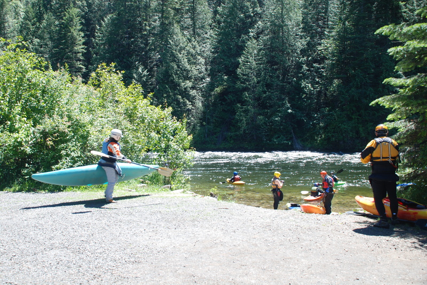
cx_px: 214
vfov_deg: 40.0
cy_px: 142
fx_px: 392
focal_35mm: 33
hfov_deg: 57.2
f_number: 4.5
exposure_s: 1/80
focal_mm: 22
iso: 200
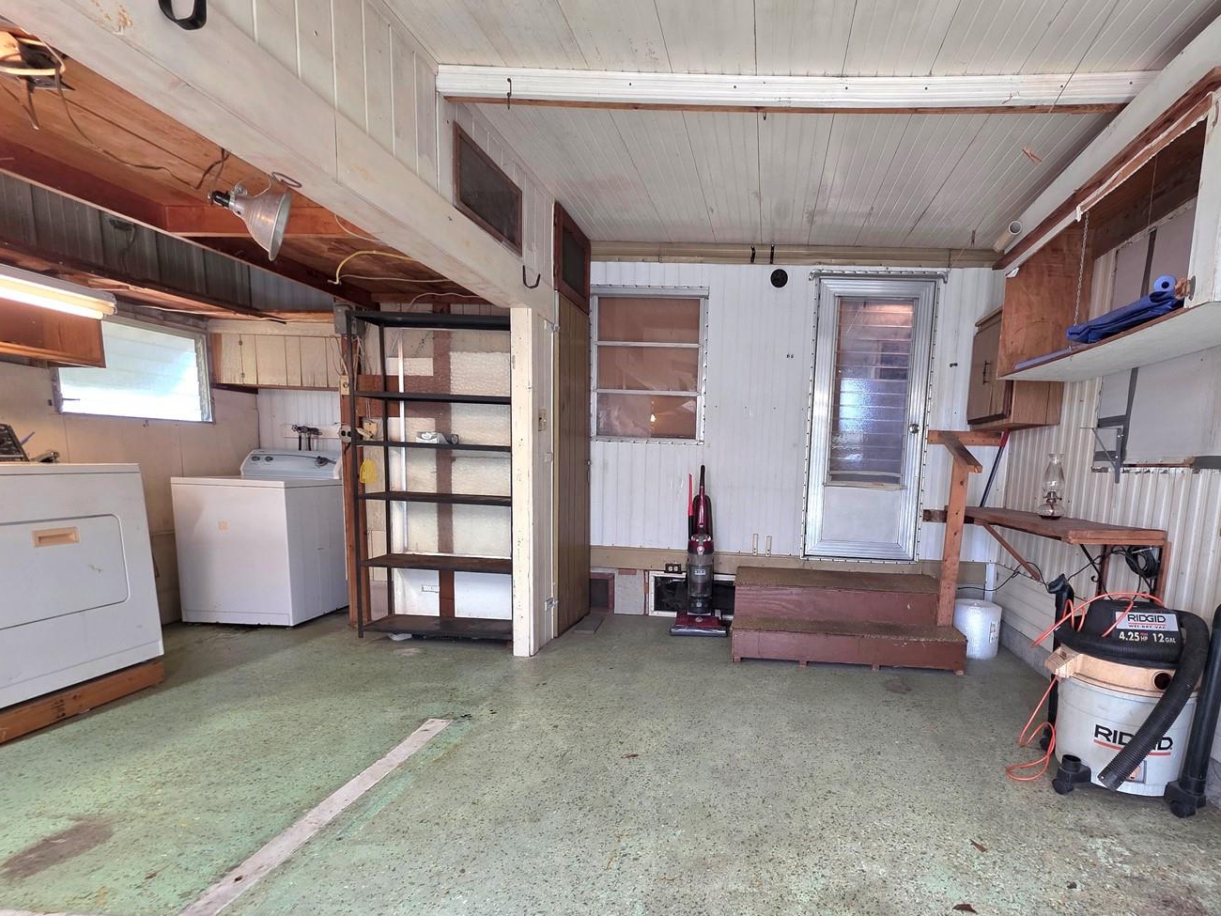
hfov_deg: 93.4
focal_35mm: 16
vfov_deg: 77.2
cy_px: 549
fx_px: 564
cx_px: 727
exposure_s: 1/60.2
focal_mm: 2.2
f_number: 1.9
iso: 160
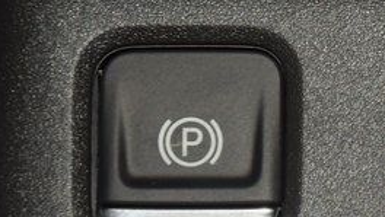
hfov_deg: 5.0
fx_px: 4352
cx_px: 636
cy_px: 135
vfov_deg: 2.9
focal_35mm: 426
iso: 100
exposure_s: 1/125
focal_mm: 70
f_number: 8
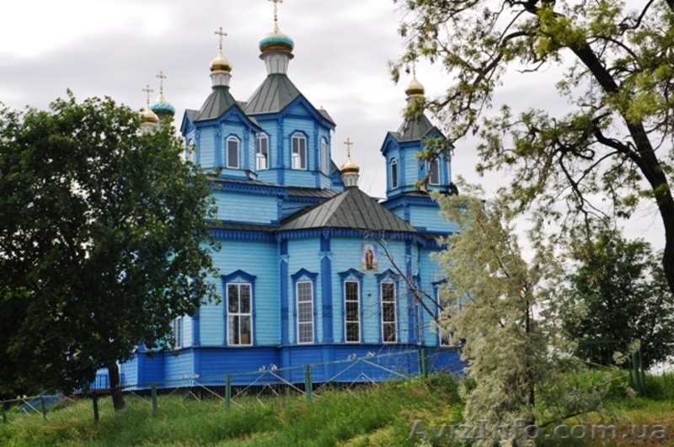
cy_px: 224
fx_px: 1122
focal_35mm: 60
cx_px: 337
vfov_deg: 22.6
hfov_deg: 33.4
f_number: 10
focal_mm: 40
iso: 200
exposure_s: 1/250
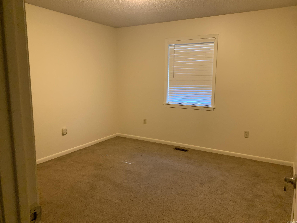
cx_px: 148
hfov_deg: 67.3
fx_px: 223
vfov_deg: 53.1
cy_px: 112
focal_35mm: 26
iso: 320
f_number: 1.8
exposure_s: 1/60
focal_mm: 4.25
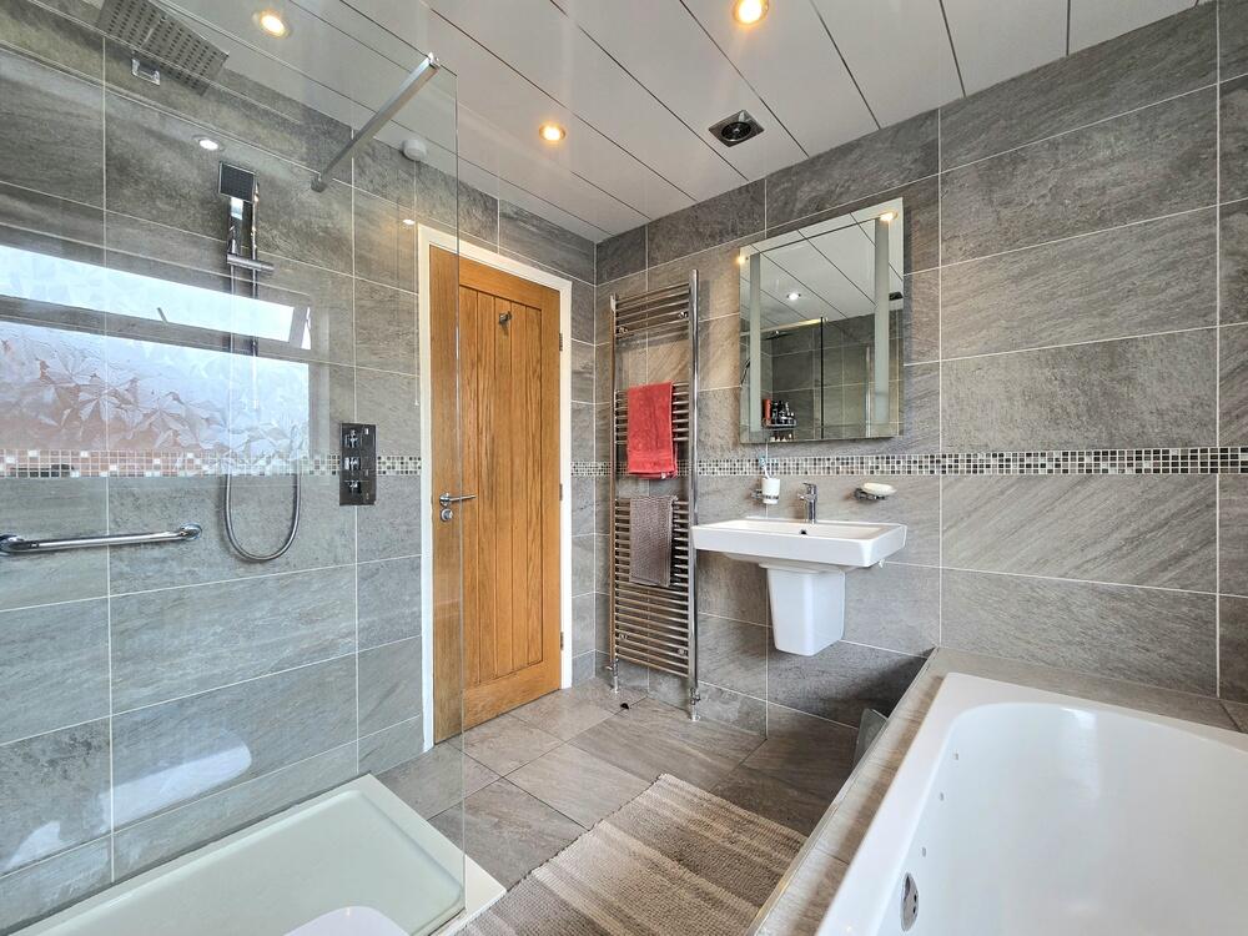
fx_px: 469
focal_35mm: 13
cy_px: 468
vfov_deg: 89.9
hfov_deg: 106.2
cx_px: 624
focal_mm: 2.2
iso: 80
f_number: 2.2
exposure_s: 1/101
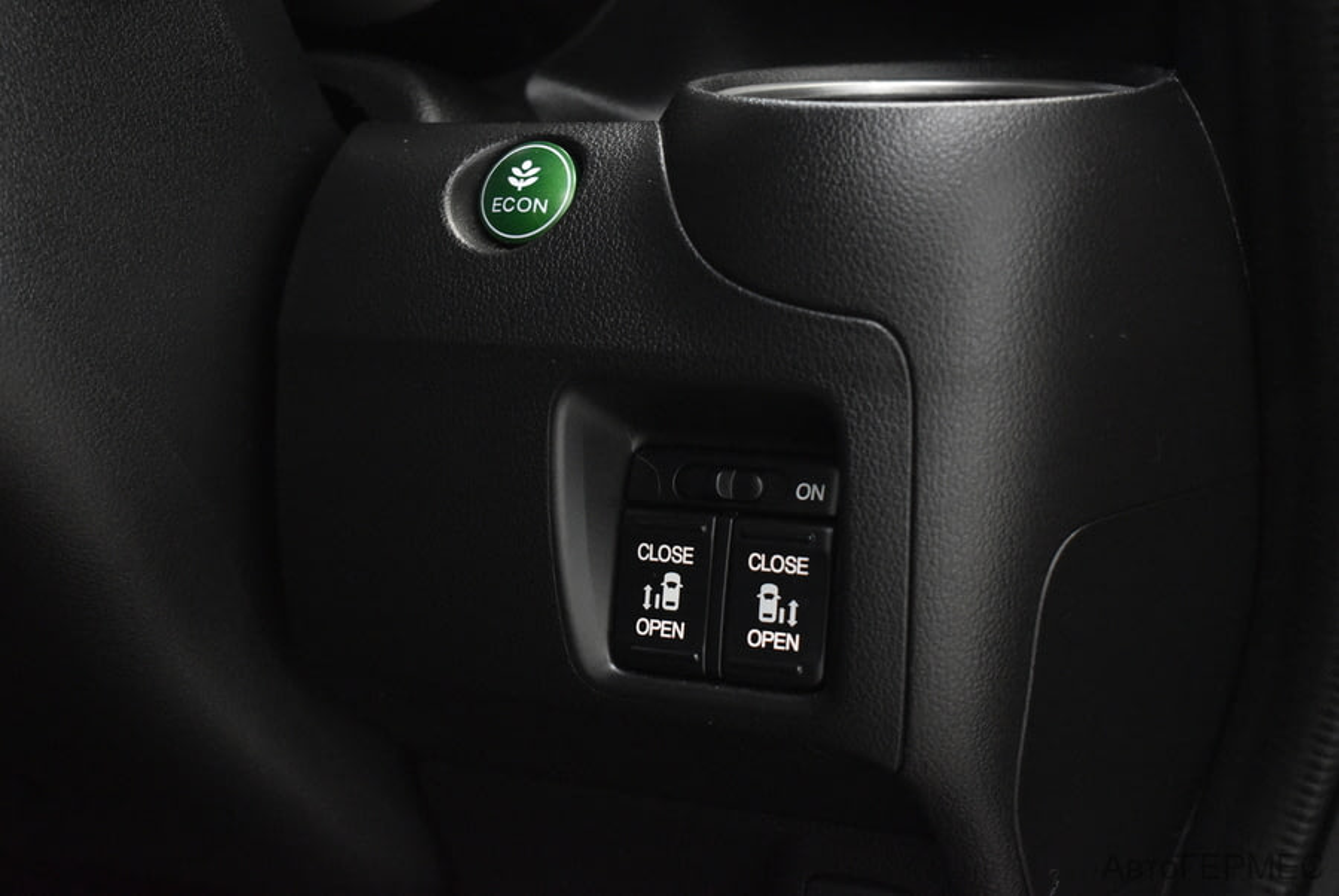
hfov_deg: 35.0
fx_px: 2122
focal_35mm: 57
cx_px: 670
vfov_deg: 23.8
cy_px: 448
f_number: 4.8
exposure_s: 1/50
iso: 5000
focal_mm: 38
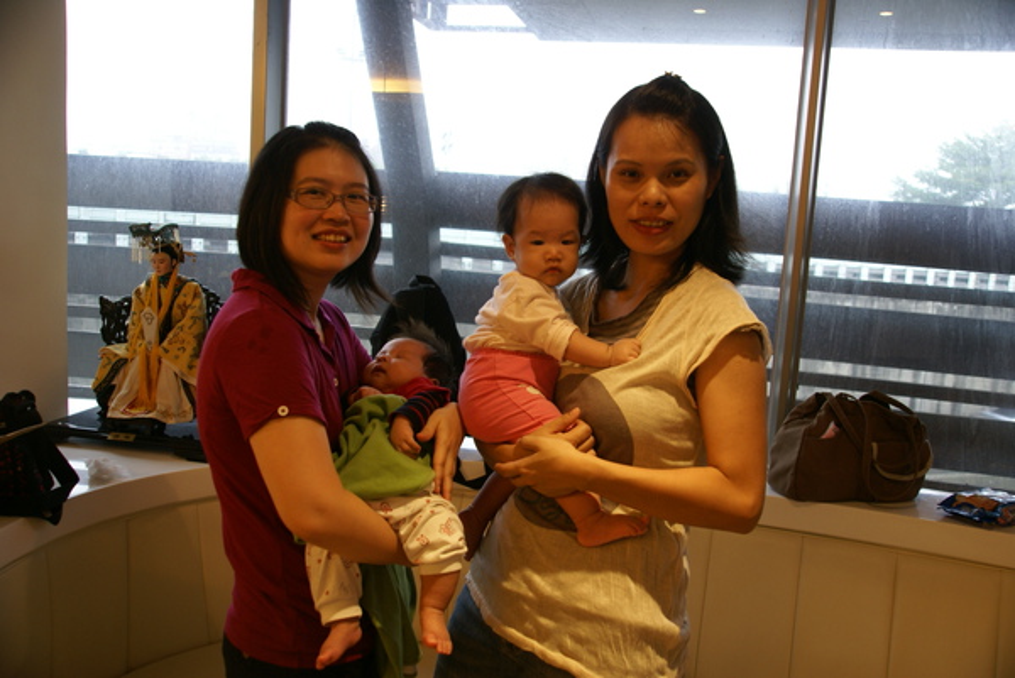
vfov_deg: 43.7
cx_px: 508
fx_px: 846
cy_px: 339
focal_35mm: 30
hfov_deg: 61.9
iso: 250
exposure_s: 1/40
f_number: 4
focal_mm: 20
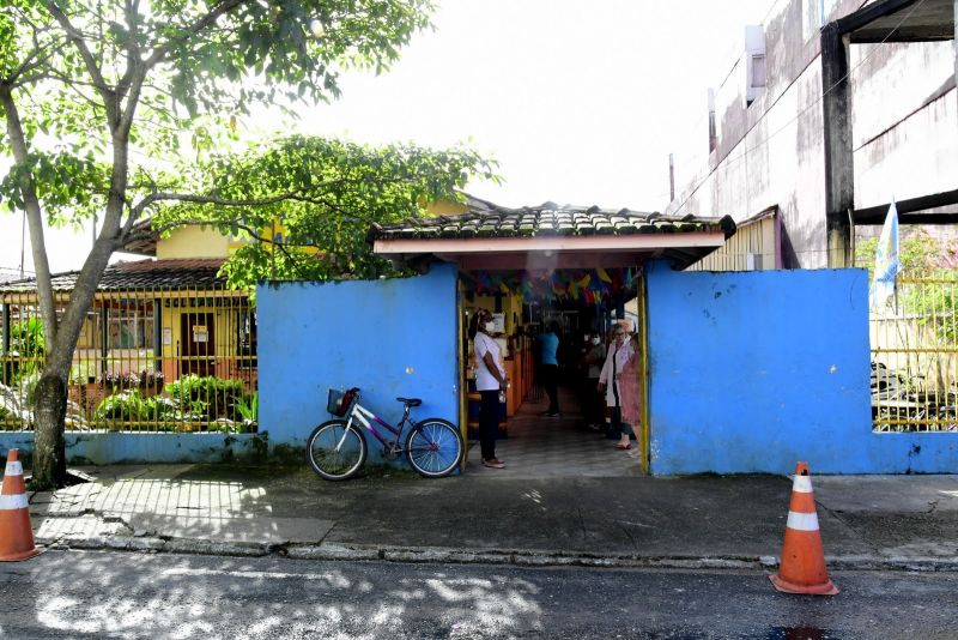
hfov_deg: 67.4
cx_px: 479
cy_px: 320
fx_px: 719
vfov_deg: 48.0
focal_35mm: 27
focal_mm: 18
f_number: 13
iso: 1600
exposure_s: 1/200
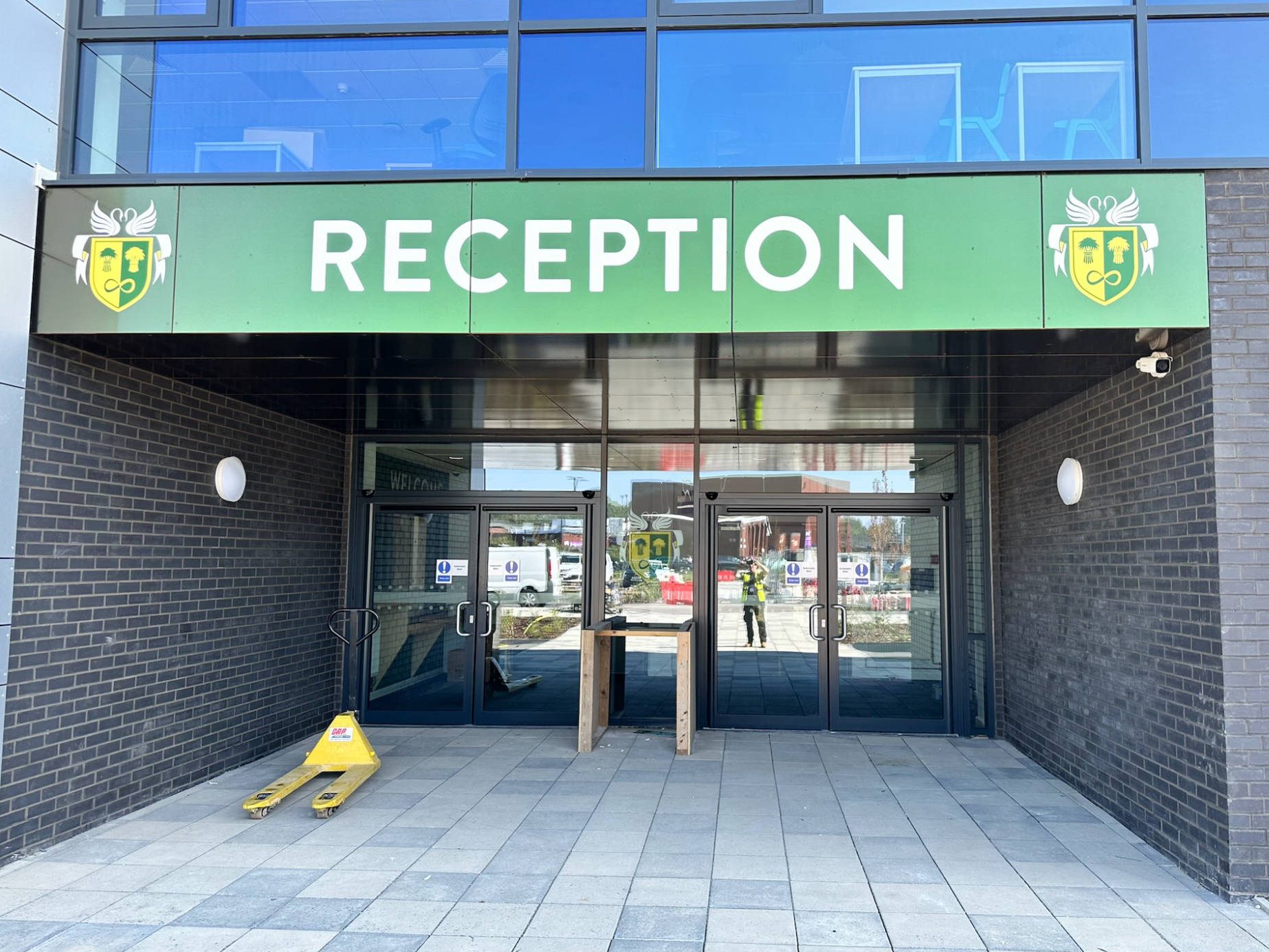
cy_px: 480
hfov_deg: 67.2
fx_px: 953
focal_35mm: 26
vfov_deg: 53.1
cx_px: 687
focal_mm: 6.86
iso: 80
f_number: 1.78
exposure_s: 1/489
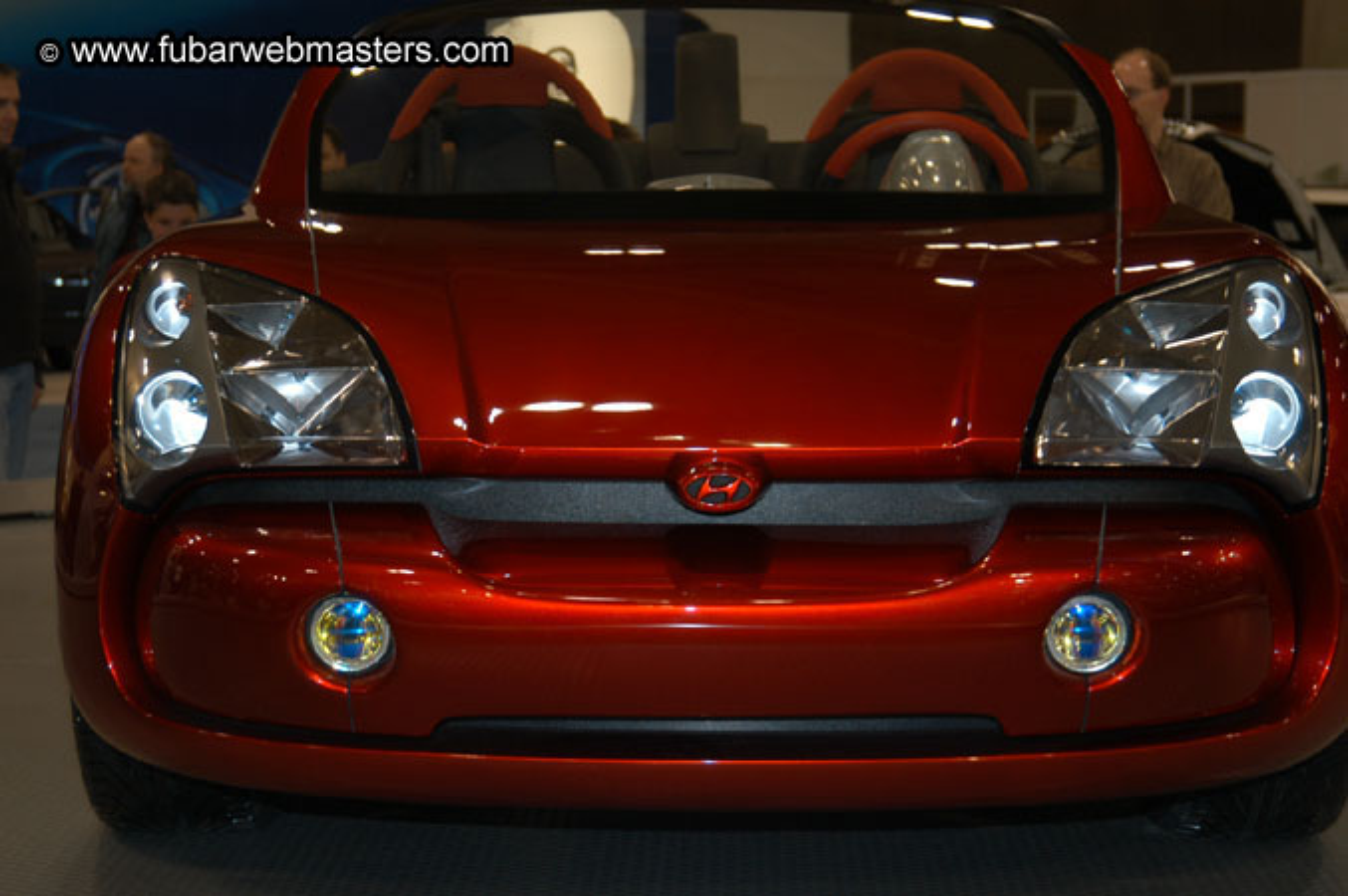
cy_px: 448
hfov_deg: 27.0
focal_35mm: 75
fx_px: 2806
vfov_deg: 18.1
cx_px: 674
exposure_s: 1/60
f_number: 5
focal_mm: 50
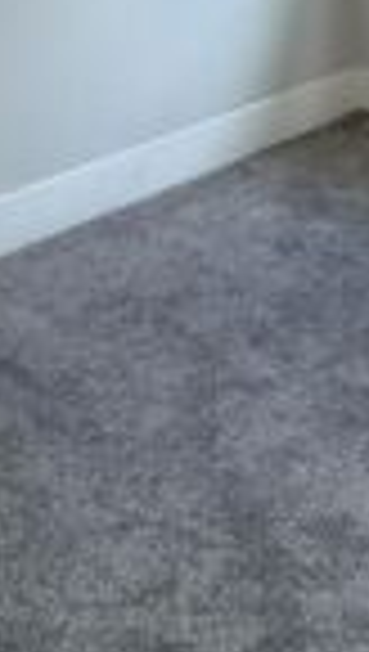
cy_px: 16
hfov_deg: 19.3
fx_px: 970
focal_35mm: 56
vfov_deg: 34.2
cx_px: 522
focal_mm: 2.22
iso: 200
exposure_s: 1/60
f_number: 2.2
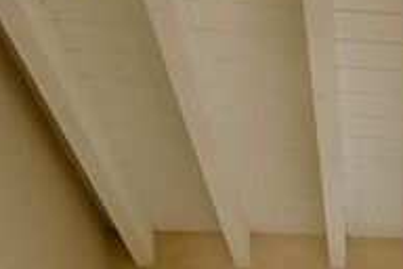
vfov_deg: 15.7
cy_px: 340
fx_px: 929
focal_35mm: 83
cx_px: 535
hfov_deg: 21.8
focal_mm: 6.76
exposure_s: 1/121
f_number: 1.78
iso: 160
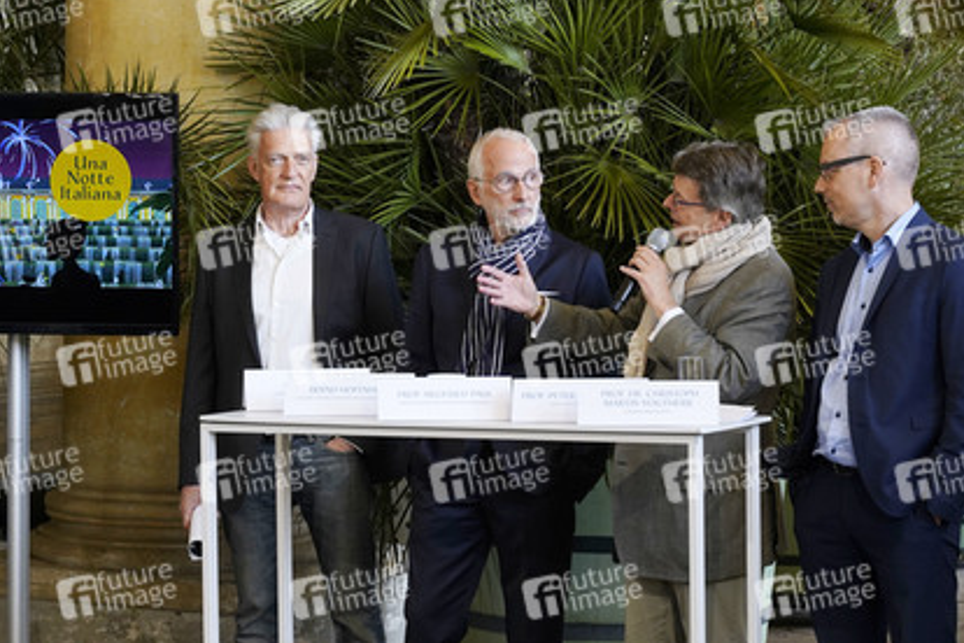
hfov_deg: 27.3
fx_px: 1981
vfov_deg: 18.4
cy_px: 301
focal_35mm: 74
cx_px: 520
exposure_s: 1/125
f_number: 8
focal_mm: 68
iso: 1600
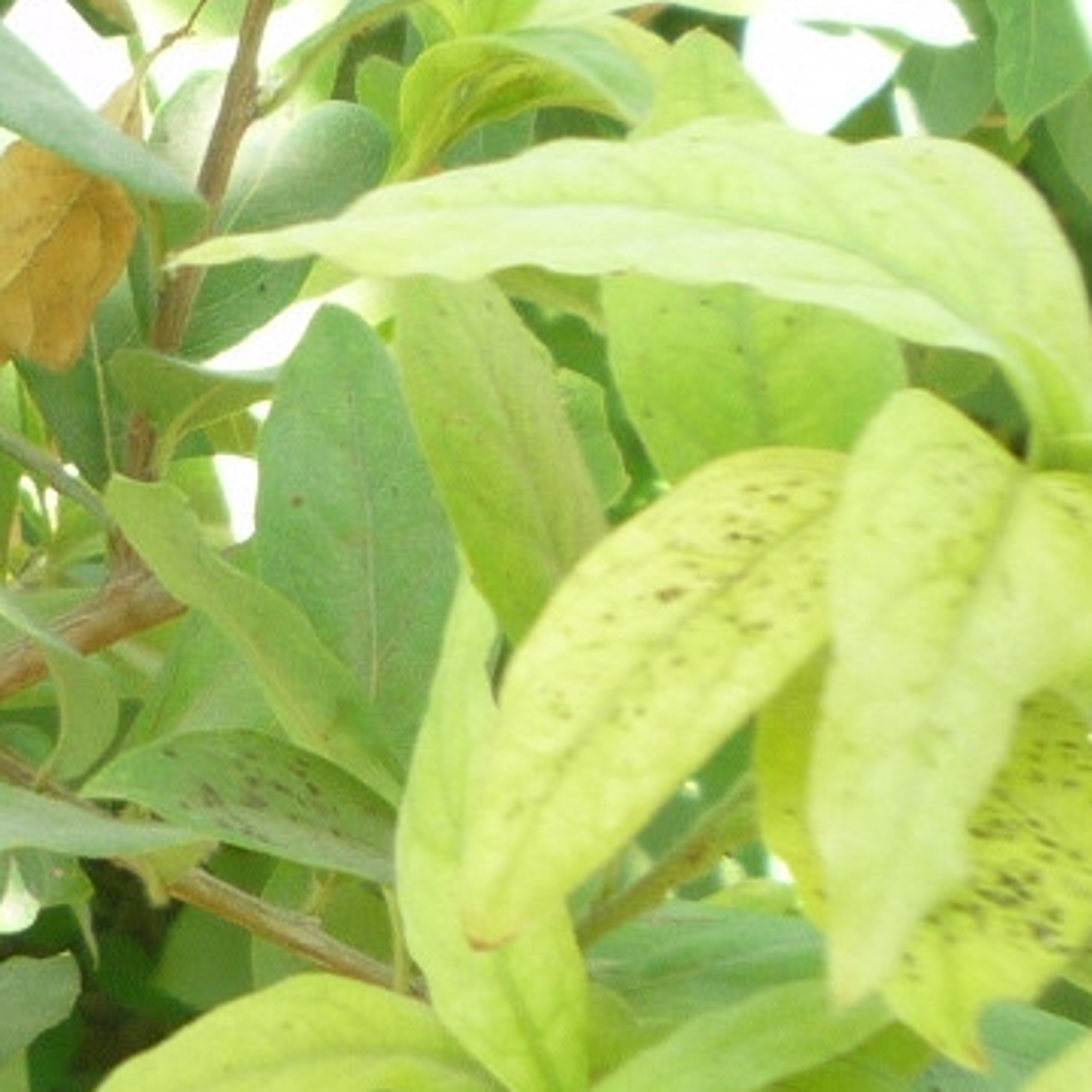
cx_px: -804
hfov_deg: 13.4
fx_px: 4211
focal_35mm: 118
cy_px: 370
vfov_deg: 14.7
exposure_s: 1/50
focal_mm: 5.2
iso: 100
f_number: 3.3
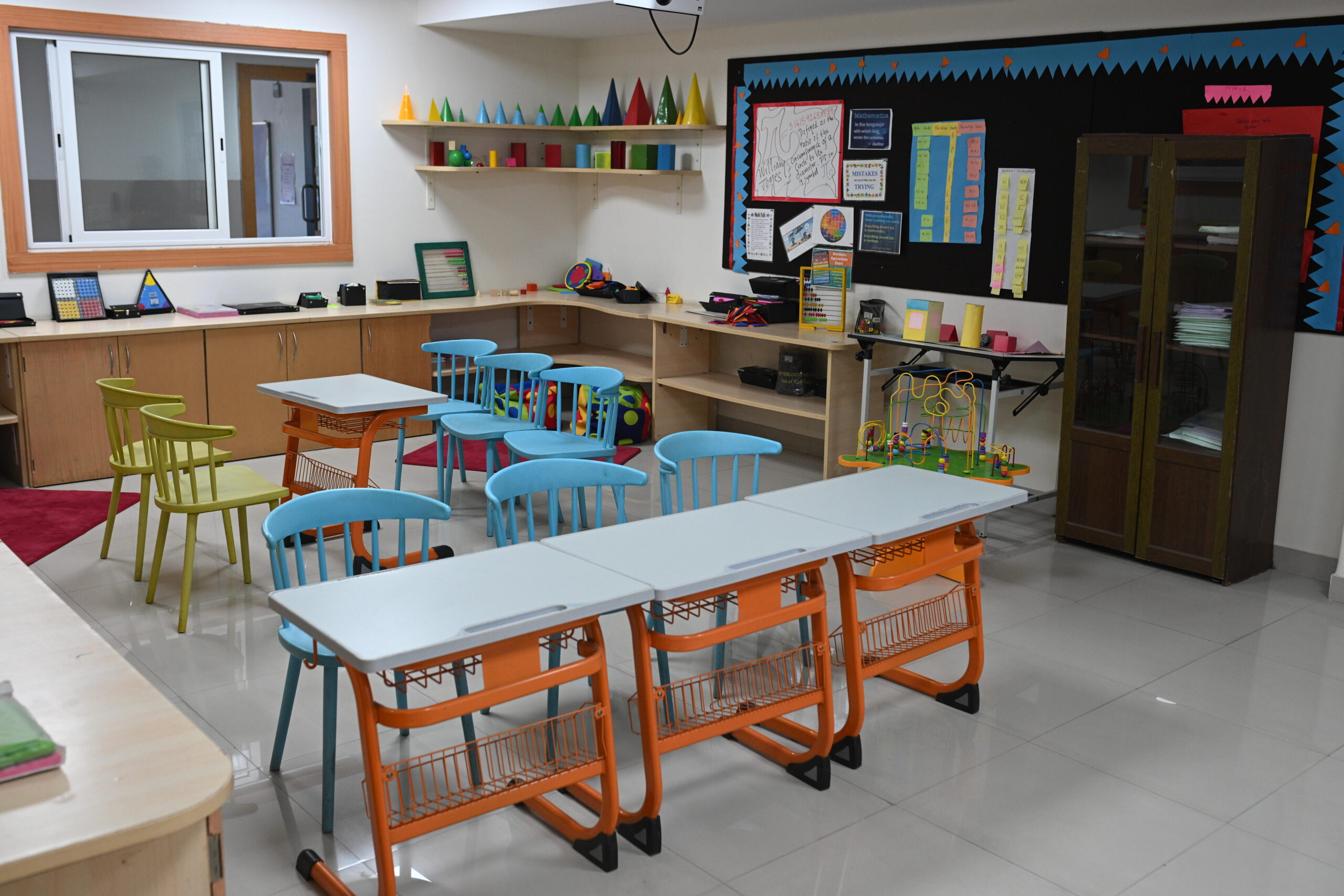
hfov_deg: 54.4
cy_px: 448
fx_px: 1307
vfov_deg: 37.9
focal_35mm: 35
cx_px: 672
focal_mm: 35
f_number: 4.5
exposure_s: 1/100
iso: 1000
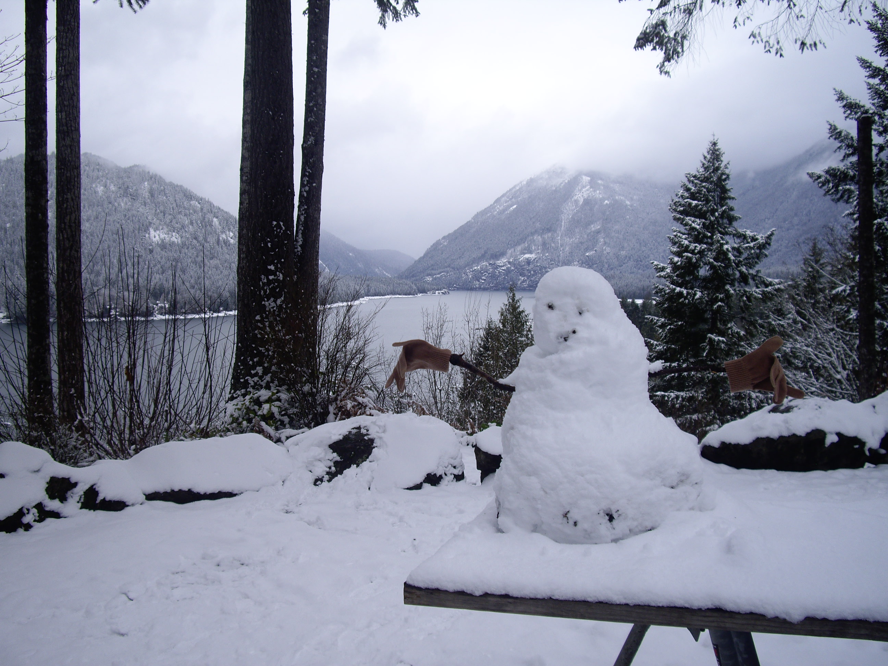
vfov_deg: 37.7
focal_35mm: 38
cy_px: 333
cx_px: 444
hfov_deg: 49.0
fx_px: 975
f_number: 8
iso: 64
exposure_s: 1/80
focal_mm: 7.9
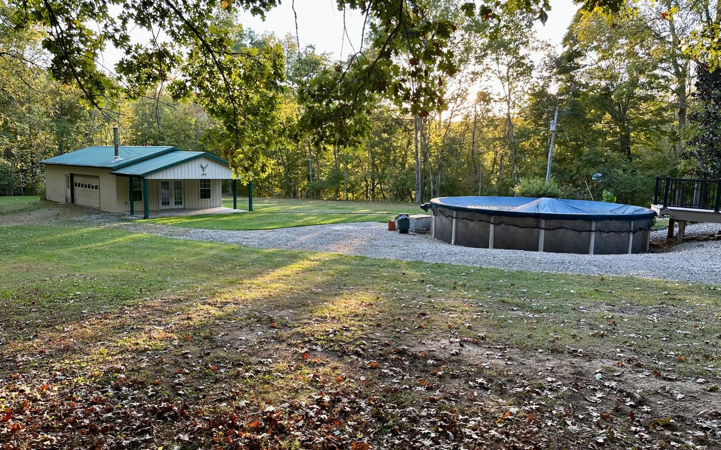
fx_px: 511
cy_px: 227
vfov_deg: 47.6
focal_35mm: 26
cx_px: 361
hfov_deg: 70.4
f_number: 1.78
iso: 80
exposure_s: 1/161
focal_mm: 6.86
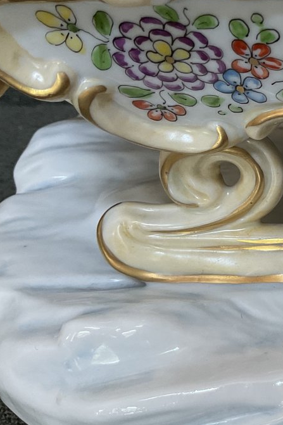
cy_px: 193
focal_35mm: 68
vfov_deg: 29.6
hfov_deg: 17.3
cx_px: 466
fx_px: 802
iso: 80
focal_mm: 3
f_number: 1.8
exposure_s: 1/60
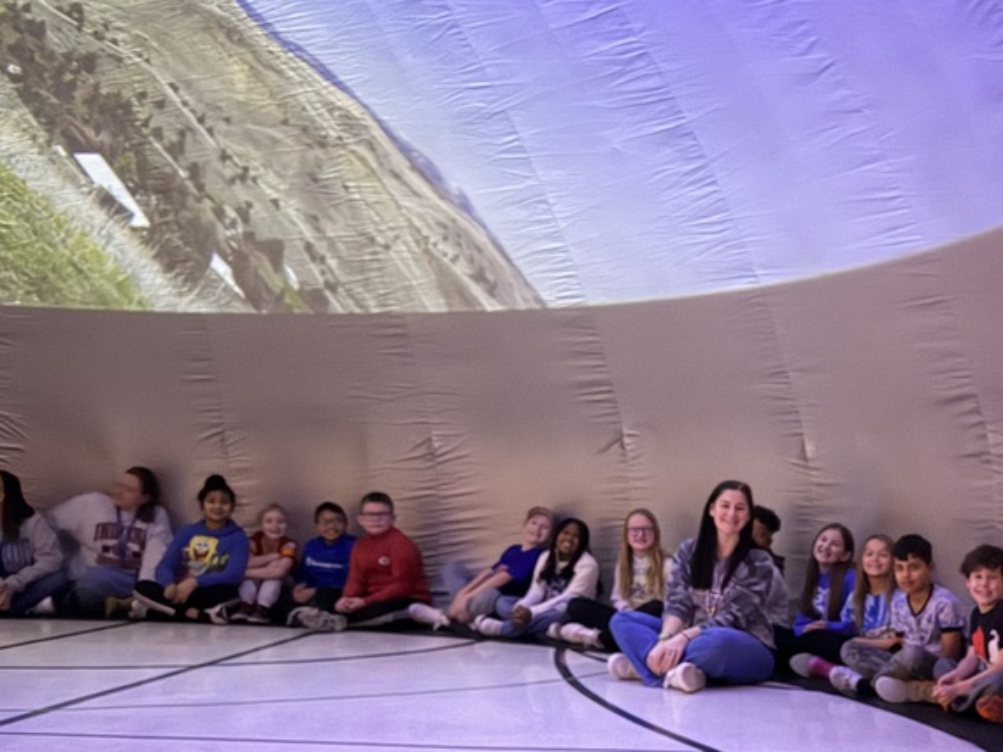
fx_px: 1246
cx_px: 835
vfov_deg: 33.0
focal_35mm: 43
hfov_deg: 41.5
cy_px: 563
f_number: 1.78
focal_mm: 6.76
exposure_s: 1/15
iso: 6400
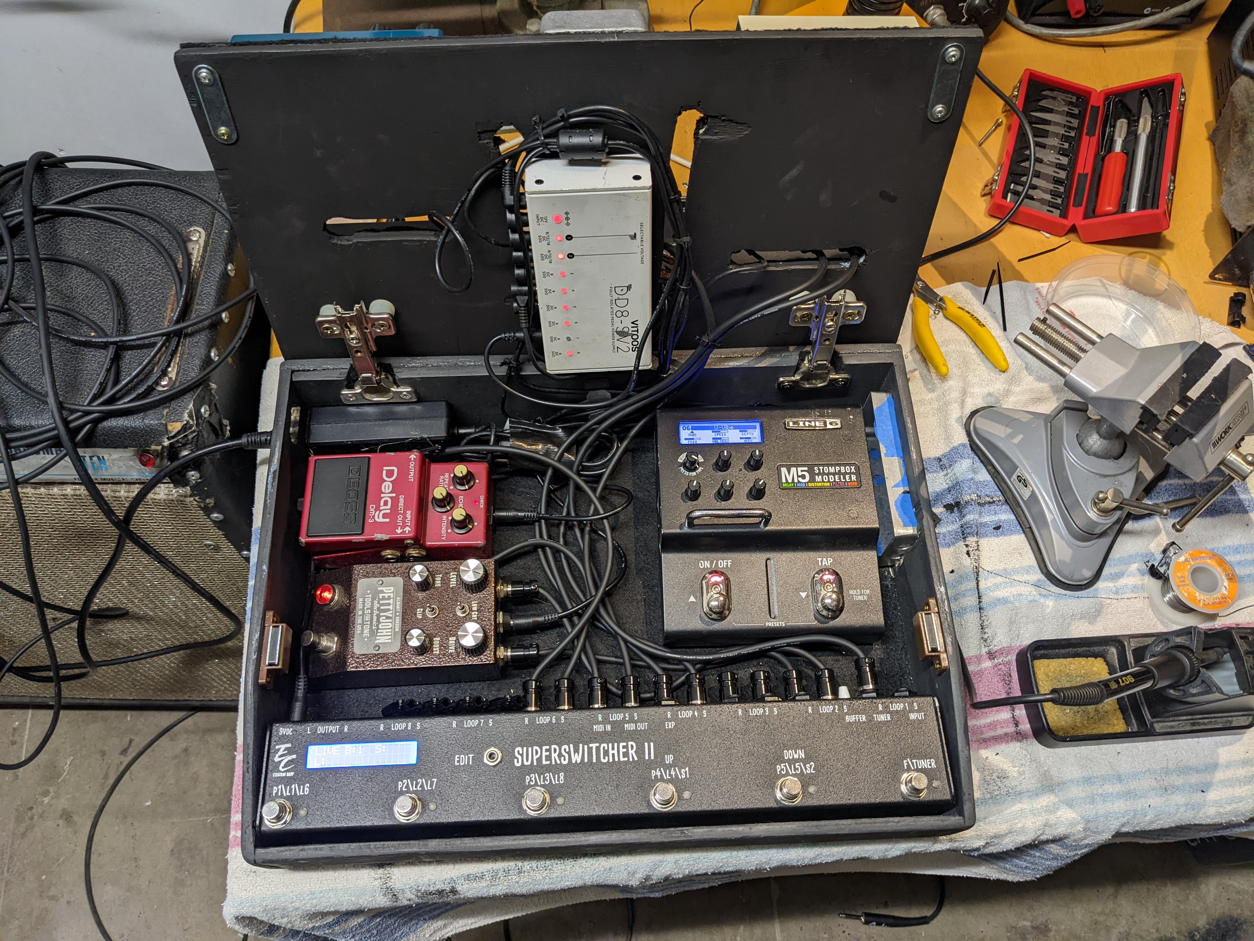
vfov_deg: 51.4
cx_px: 627
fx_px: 978
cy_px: 470
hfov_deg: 65.3
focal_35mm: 27
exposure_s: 1/25
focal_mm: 4.38
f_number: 1.73
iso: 123
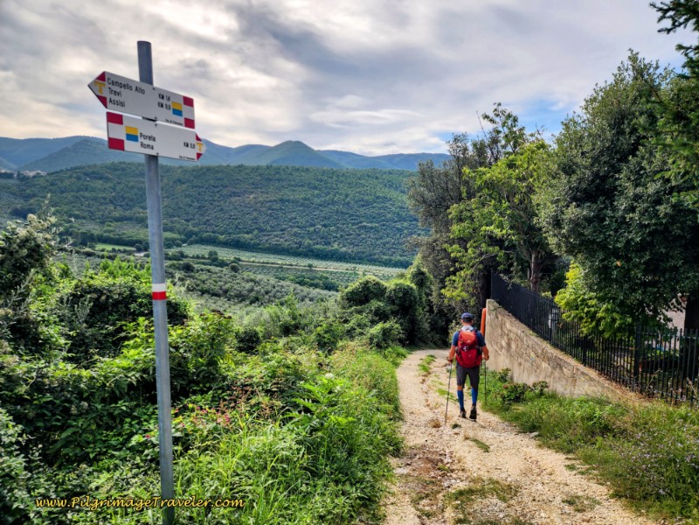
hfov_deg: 73.9
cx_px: 350
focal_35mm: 23
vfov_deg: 58.9
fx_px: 464
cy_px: 262
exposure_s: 1/942
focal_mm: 6.4
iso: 12
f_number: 1.8
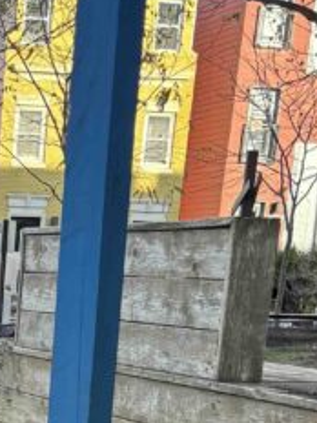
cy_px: 717
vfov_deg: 15.2
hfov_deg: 12.1
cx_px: -202
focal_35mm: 115
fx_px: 1404
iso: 50
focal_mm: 5.96
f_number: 1.6
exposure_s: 1/393
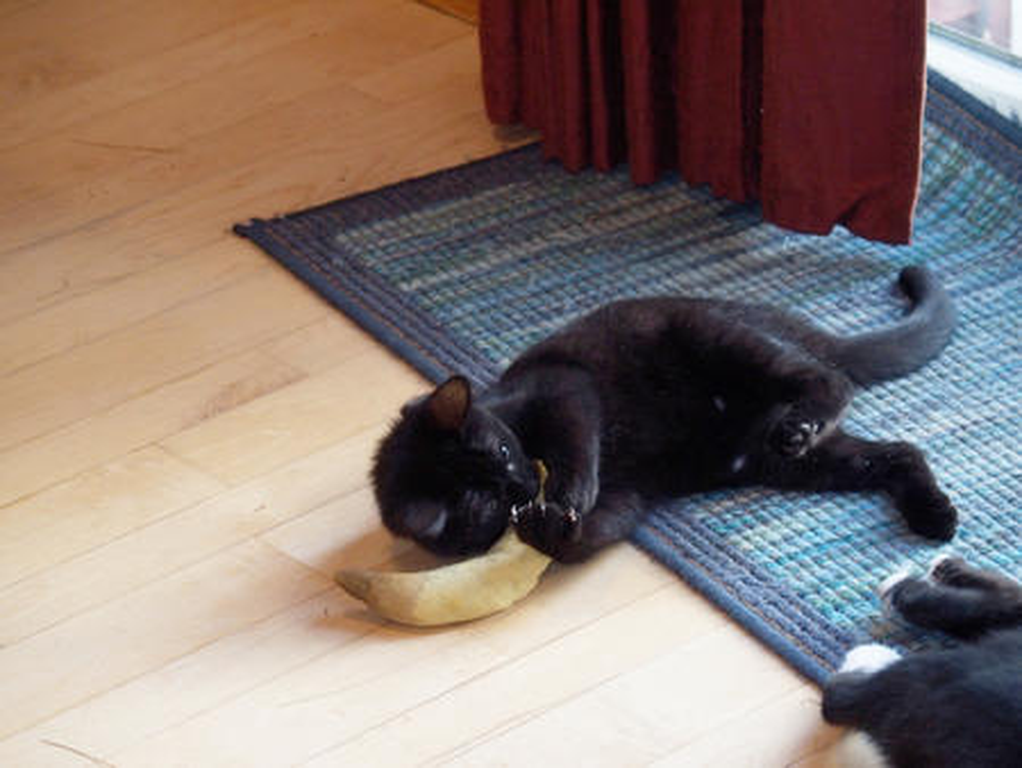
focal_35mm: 150
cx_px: 511
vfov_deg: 9.9
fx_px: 4431
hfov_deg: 13.2
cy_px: 384
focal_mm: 31.8
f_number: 2.8
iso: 500
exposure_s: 1/80
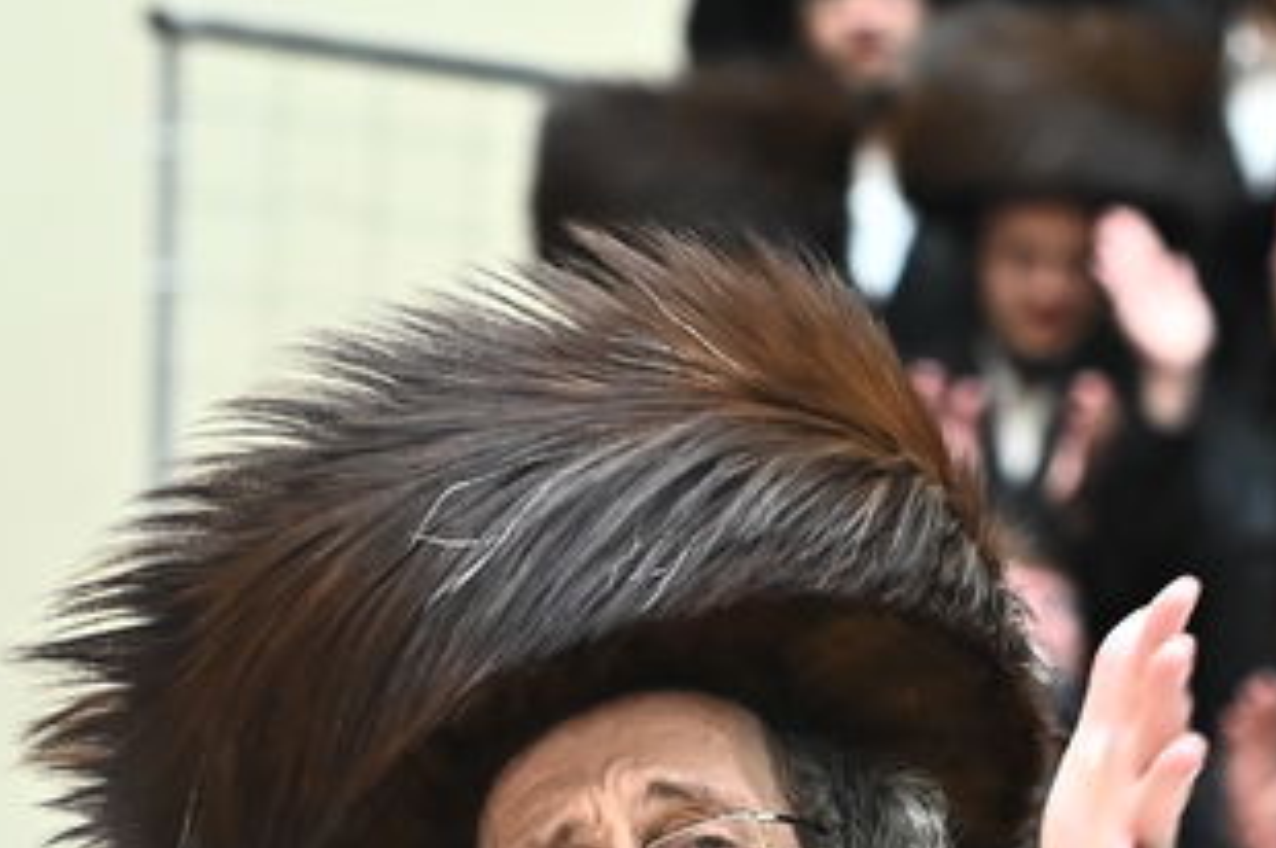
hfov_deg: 4.2
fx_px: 17597
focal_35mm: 497
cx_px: 222
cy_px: 1157
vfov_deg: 2.8
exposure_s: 1/250
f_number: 4.5
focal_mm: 110
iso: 2000
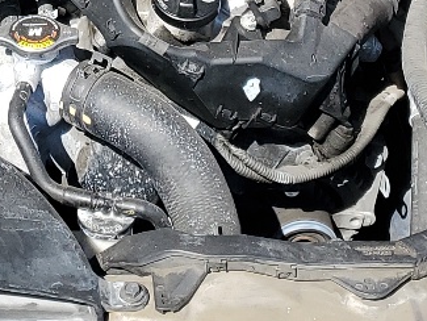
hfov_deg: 15.2
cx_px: 20
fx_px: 1580
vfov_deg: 10.9
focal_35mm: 128
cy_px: -234
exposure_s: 1/1667
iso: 50
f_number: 1.5
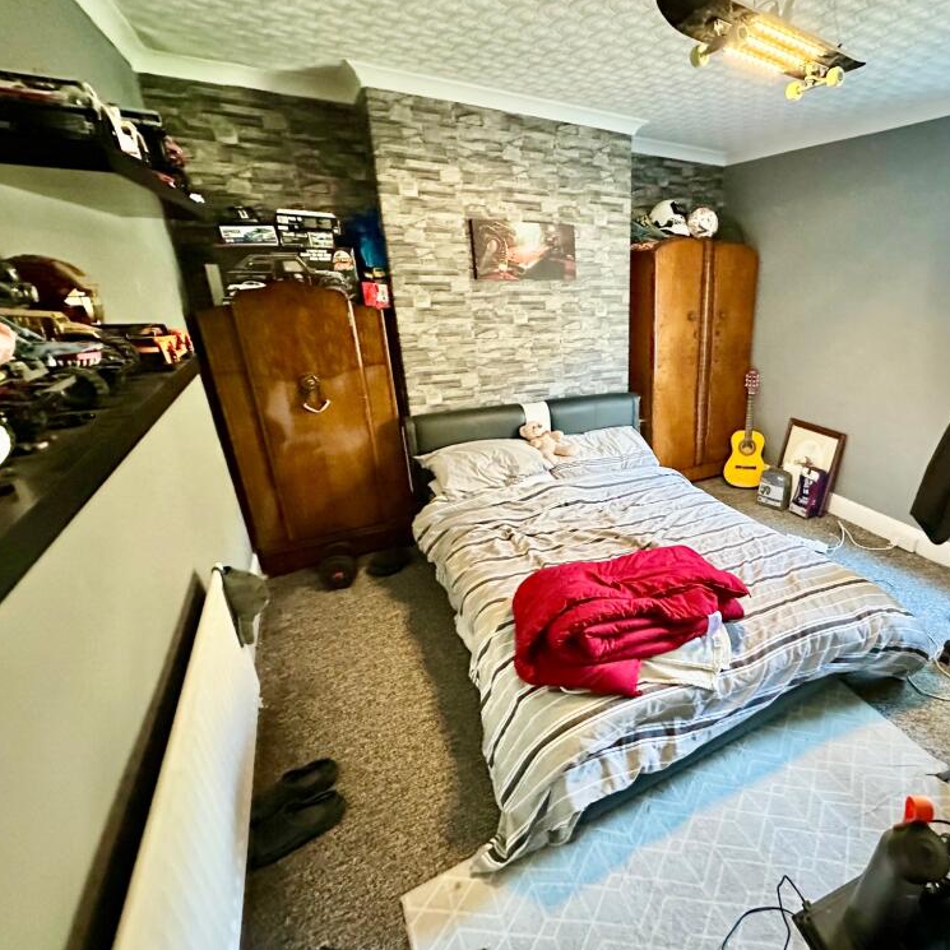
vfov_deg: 84.0
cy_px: 476
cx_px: 641
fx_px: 528
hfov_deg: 80.9
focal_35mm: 17
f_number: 2.2
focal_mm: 2.22
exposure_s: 1/48
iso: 1250
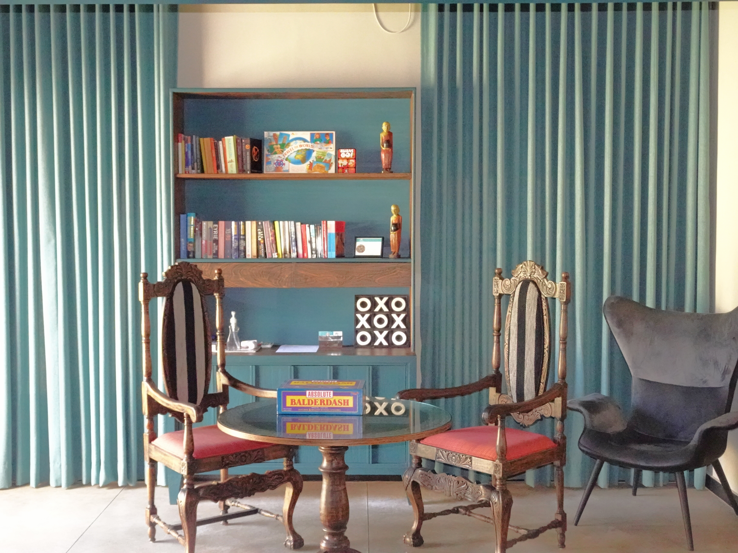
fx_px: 938
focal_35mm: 44
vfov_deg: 32.9
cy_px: 276
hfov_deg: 42.9
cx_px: 369
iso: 1600
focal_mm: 7.29
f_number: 4.5
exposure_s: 1/50
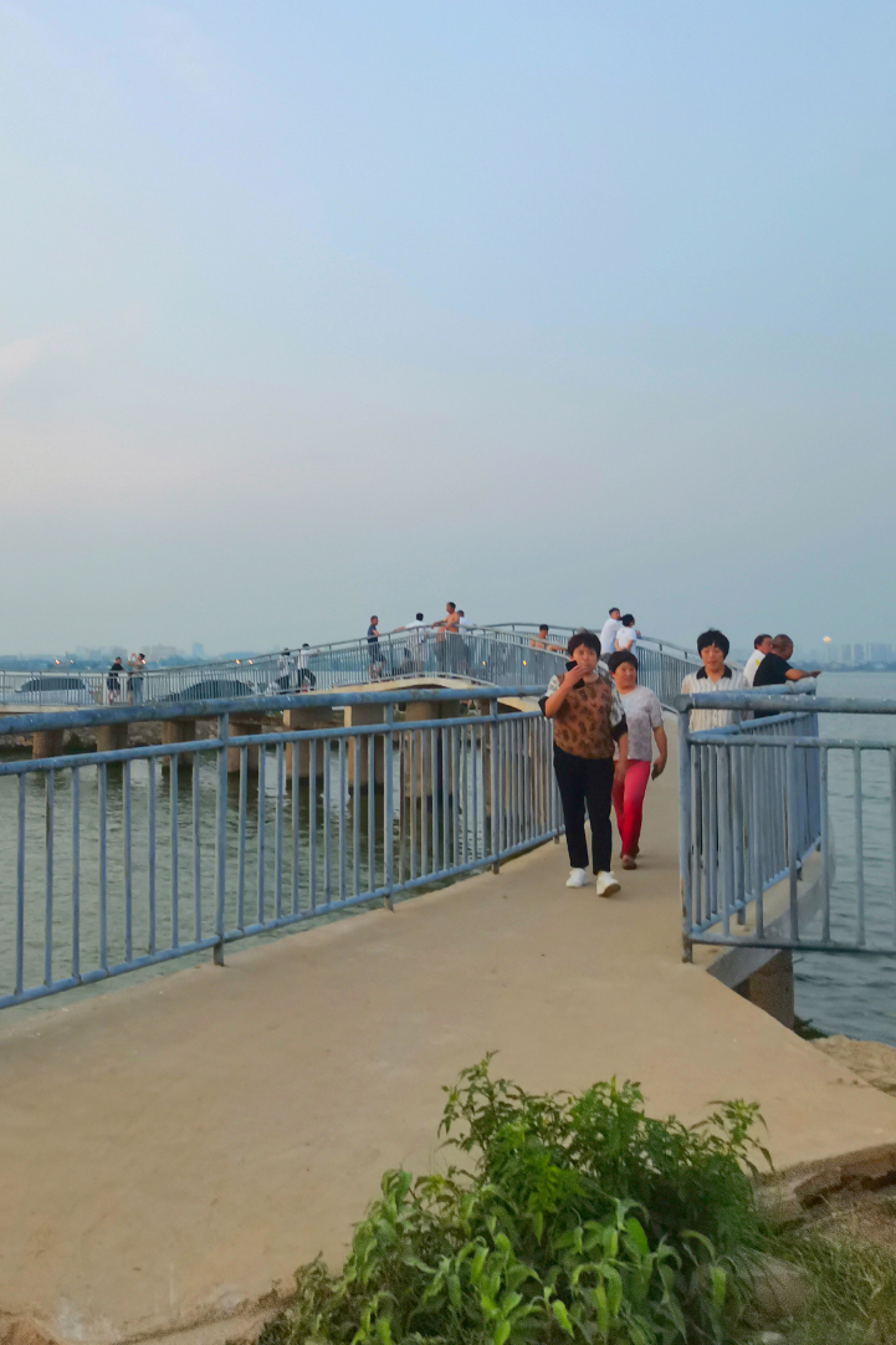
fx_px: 1344
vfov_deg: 52.8
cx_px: 331
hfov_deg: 36.6
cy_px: 541
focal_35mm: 36
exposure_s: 1/33.3
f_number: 1.8
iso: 500
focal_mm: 5.58
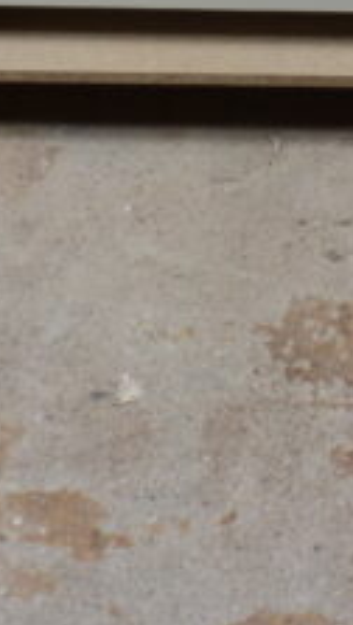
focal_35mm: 90
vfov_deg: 21.5
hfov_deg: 13.4
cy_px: -171
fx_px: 1493
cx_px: 269
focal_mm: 4.3
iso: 100
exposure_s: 1/80
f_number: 3.3
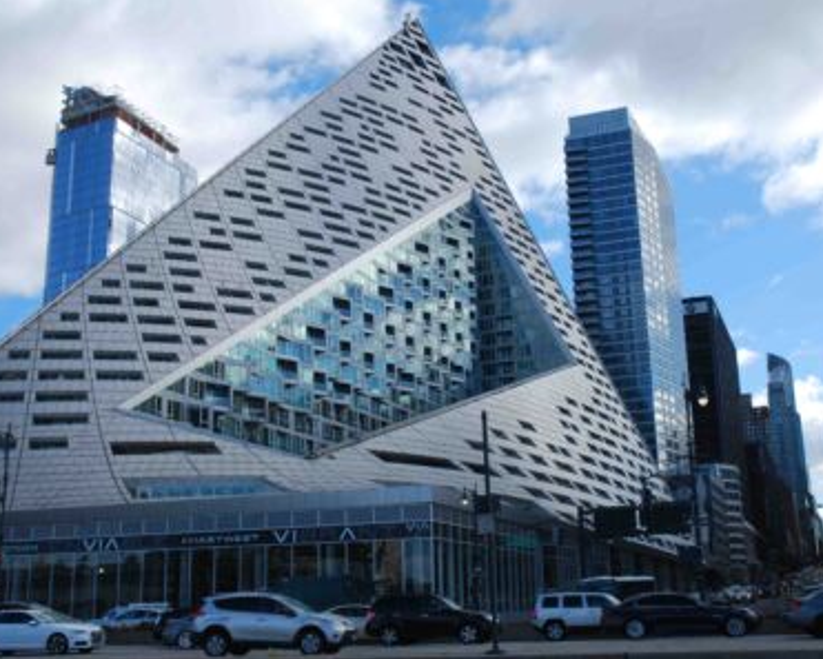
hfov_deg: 43.3
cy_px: 328
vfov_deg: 35.2
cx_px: 410
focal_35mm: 43
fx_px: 1037
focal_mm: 25
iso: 200
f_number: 10
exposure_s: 1/250
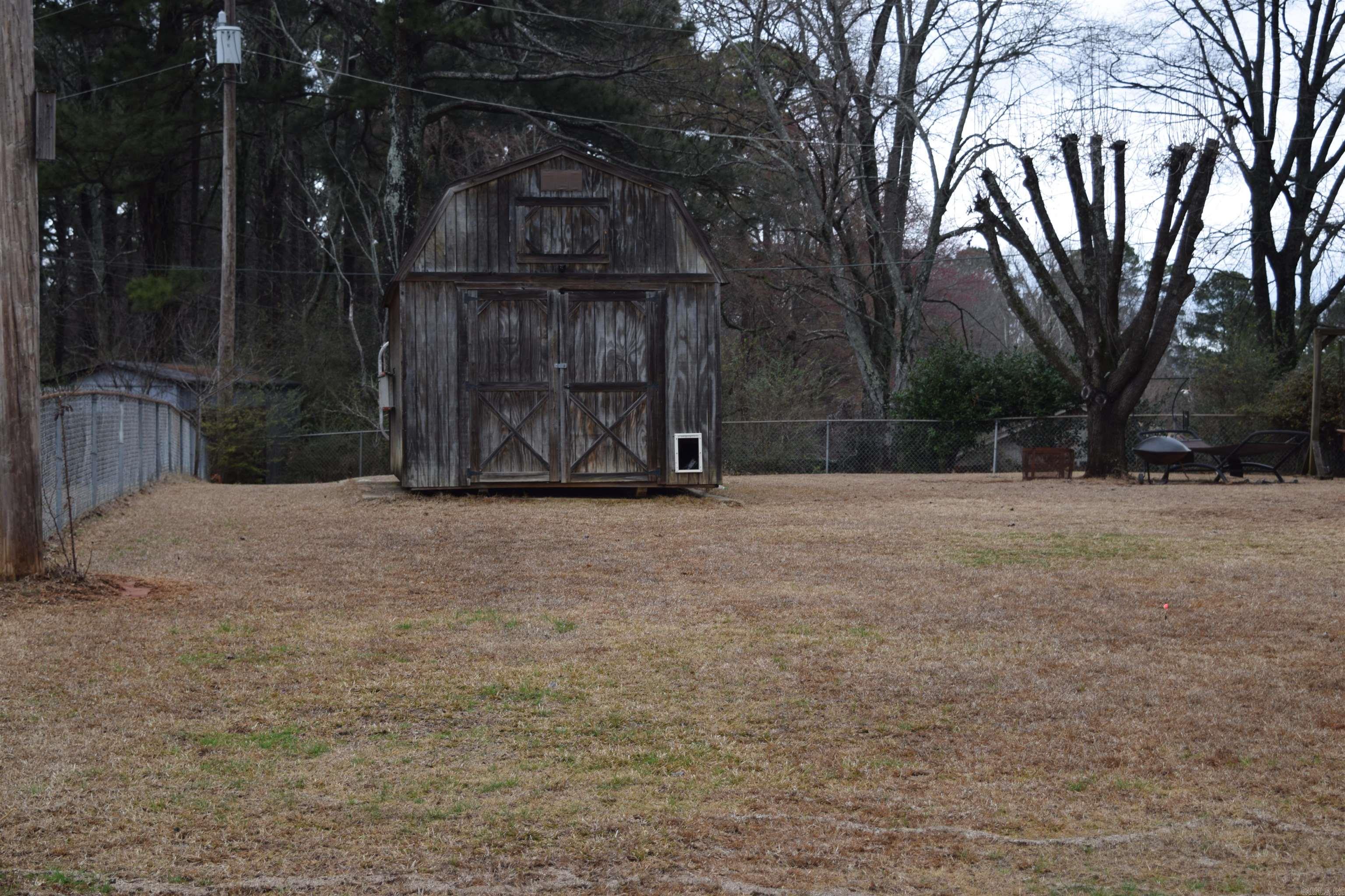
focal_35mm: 63
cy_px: 448
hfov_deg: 31.9
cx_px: 672
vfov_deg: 21.6
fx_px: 2354
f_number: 5.6
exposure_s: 1/125
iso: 100
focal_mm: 42
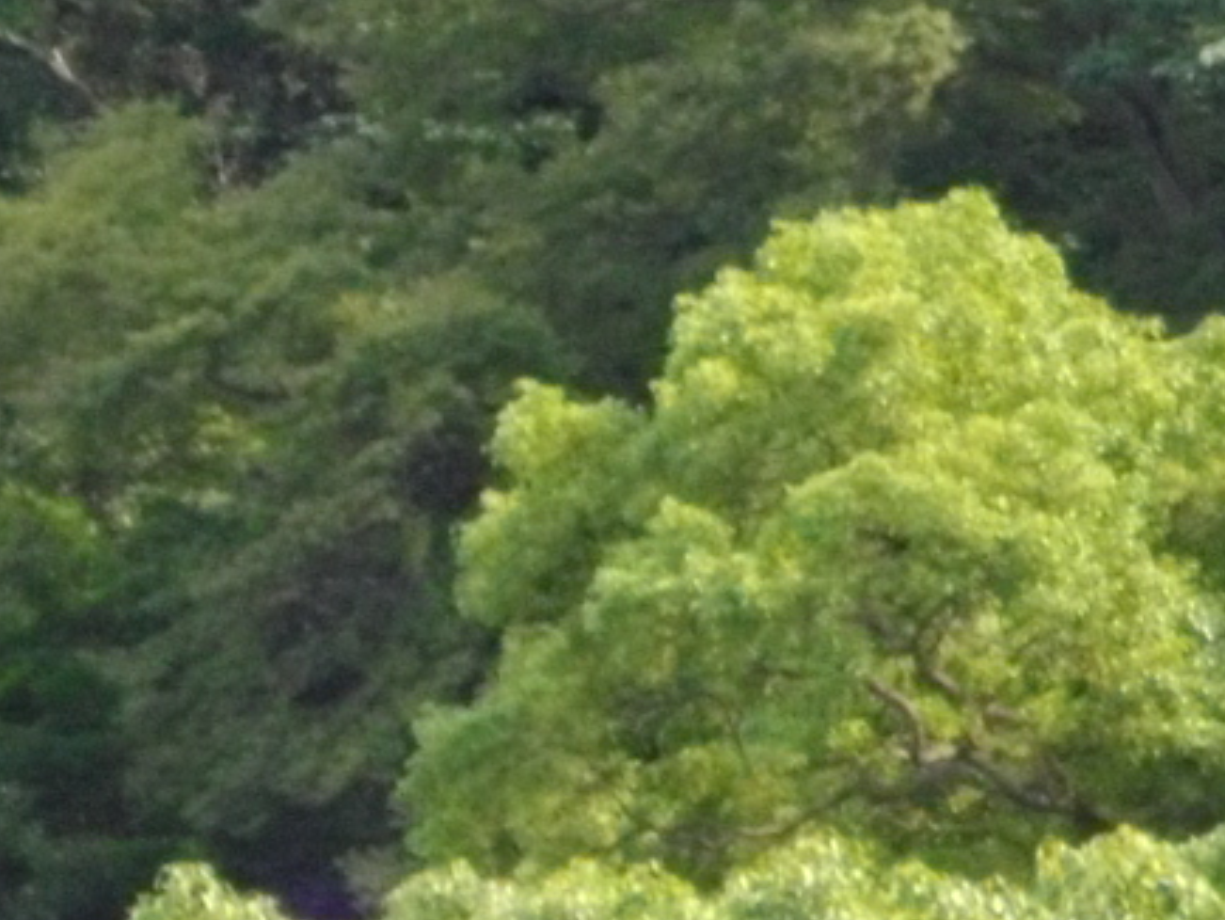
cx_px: 2845
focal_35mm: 453
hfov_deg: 4.3
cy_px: -440
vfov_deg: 3.3
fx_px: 16040
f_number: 5.2
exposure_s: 1/160
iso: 175
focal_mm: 17.1
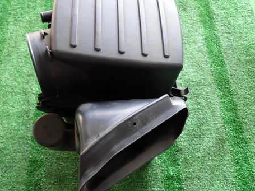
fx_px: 243
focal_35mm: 33
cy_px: 90
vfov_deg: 42.9
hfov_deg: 55.0
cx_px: 103
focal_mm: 4.5
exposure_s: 1/60
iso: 125
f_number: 2
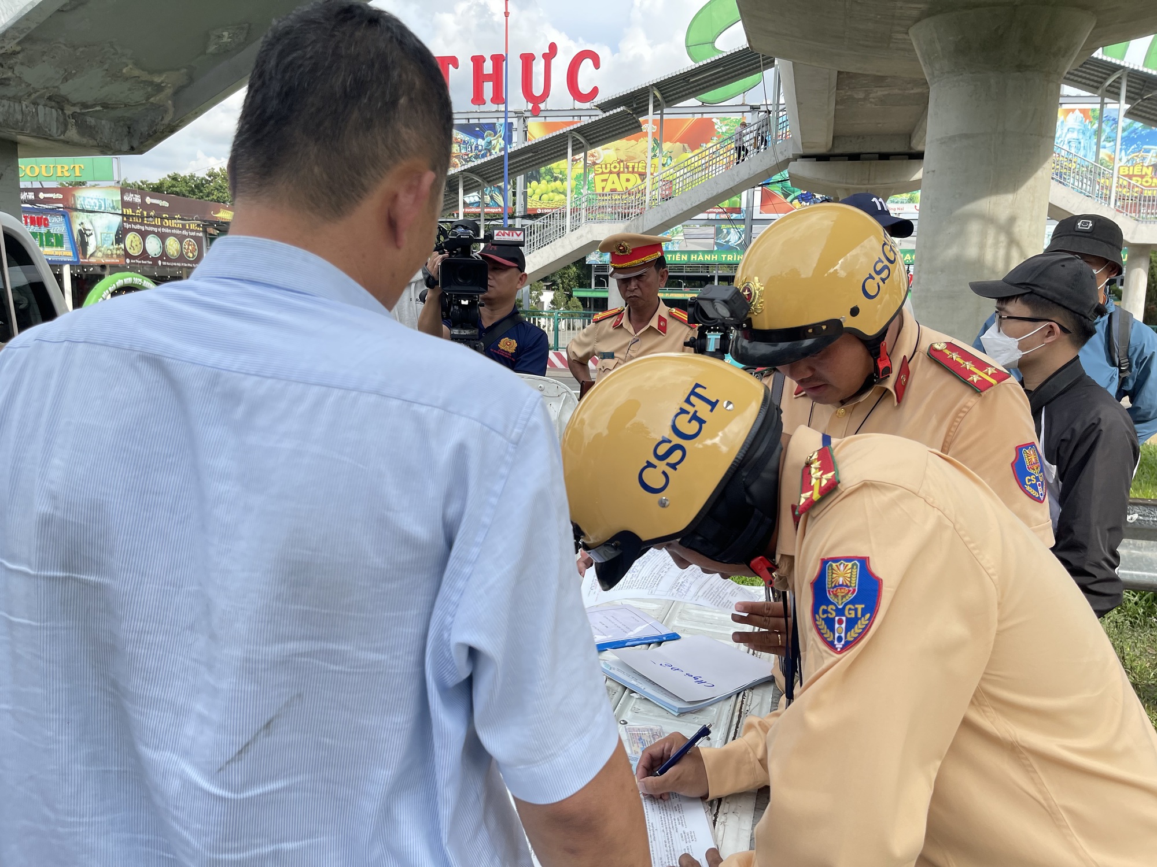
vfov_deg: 54.9
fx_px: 836
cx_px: 578
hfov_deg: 69.4
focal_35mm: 25
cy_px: 434
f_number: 1.6
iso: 32
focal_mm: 5.1
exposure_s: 1/1225
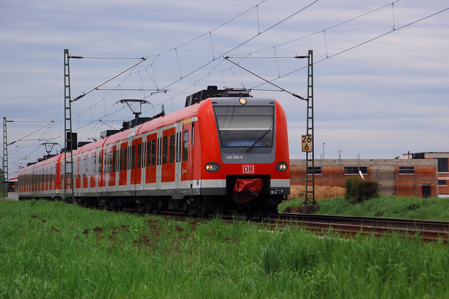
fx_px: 1720
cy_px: 150
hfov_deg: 14.9
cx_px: 224
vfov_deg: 9.9
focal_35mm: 138
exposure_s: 1/1250
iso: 400
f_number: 7.1
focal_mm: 92
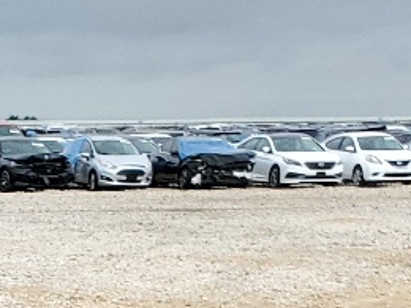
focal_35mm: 160
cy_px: 905
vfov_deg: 8.0
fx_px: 1900
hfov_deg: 11.2
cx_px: -416
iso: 50
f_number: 1.5
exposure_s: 1/1667
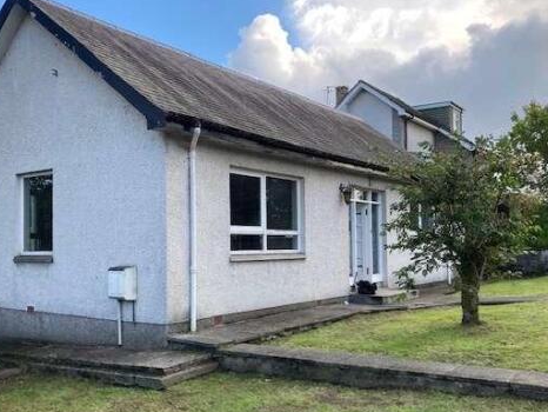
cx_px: 251
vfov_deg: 40.7
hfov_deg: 52.5
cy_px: 230
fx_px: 554
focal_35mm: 35
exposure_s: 1/235
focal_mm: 3.99
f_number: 1.8
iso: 20
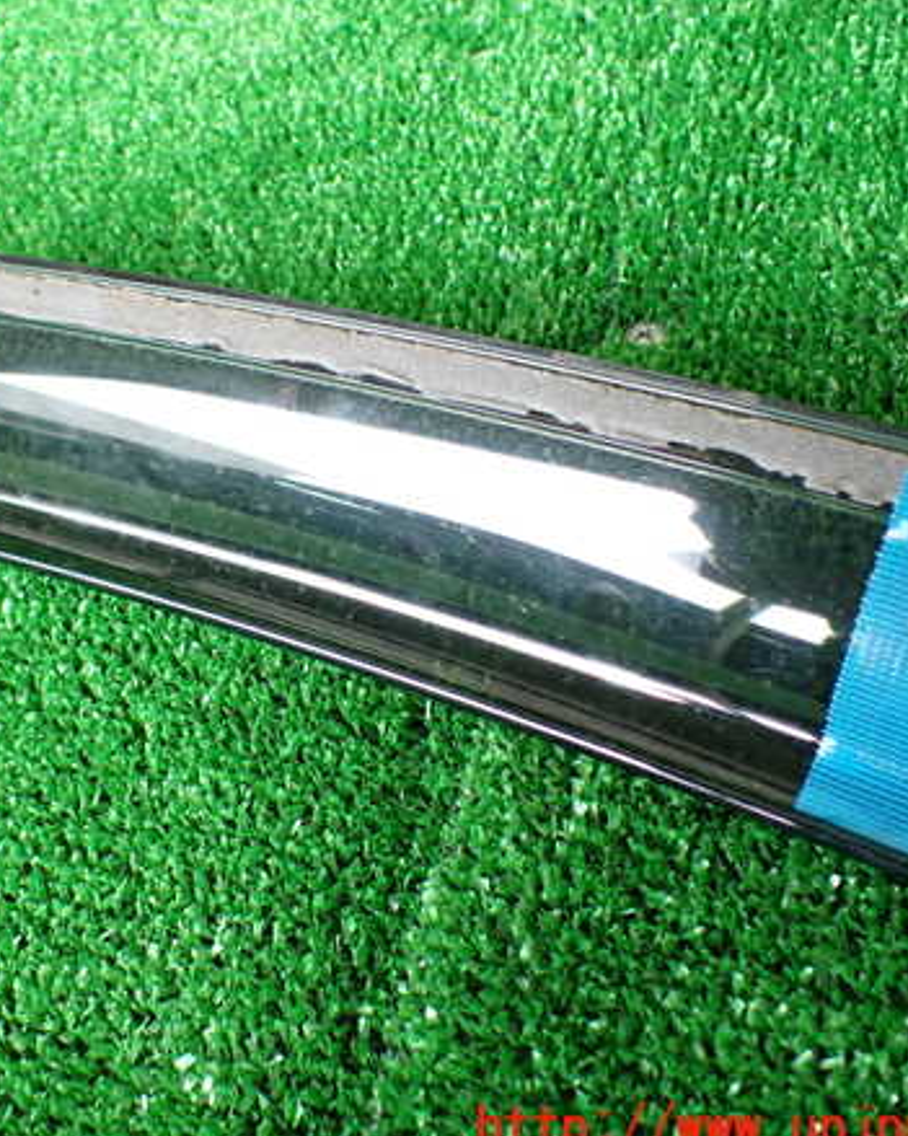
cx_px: 285
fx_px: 1344
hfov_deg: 36.8
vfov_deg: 45.8
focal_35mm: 40
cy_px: 580
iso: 400
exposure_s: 1/125
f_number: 2.3
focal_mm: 5.4
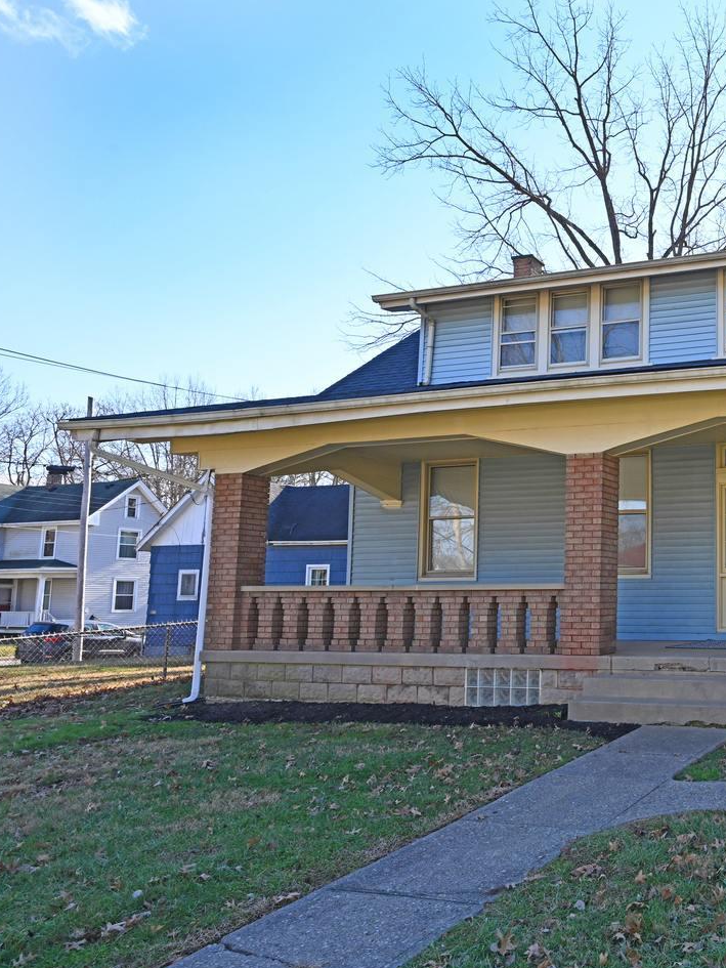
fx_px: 832
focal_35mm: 30
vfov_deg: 60.3
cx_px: 755
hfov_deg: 40.2
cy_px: 511
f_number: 10
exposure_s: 1/160
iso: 220
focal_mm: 19.5
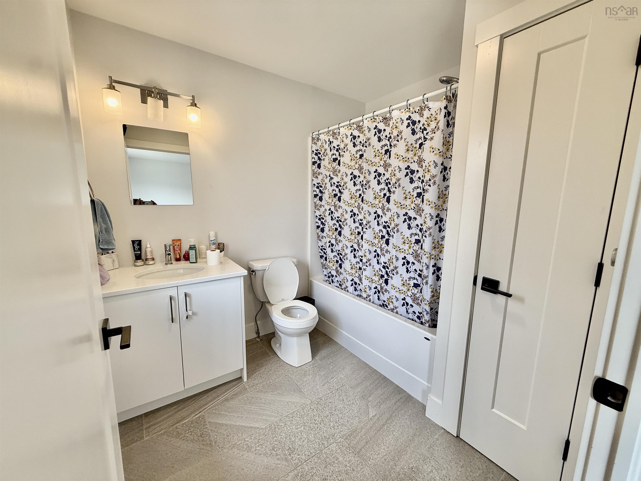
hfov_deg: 102.1
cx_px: 320
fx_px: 259
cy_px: 240
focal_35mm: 14
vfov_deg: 85.7
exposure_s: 1/120
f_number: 2.2
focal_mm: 2.22
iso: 80
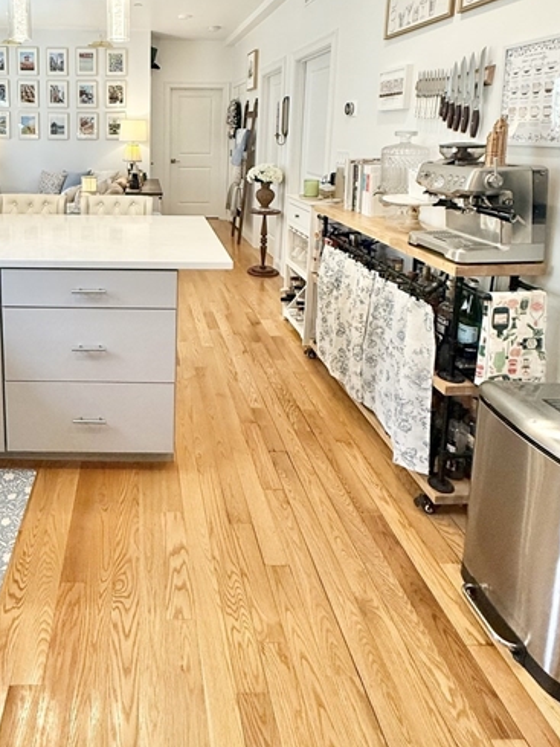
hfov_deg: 58.2
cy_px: 200
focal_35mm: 22
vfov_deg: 71.9
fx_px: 474
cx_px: 146
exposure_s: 1/120
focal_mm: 2.22
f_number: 2.2
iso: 250
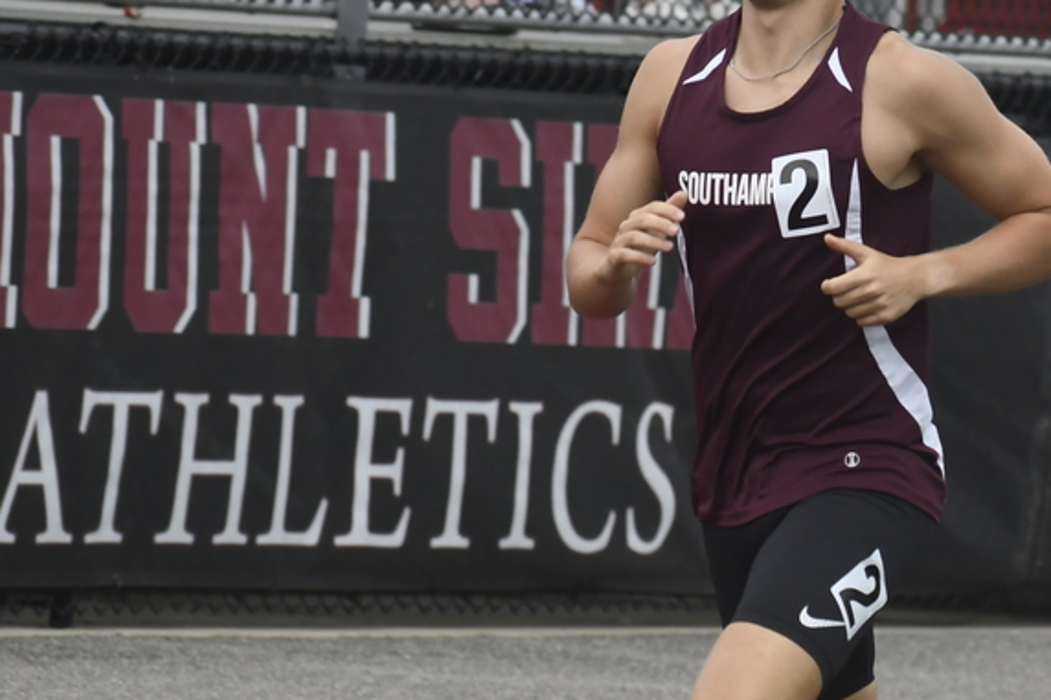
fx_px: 16081
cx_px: 845
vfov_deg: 2.5
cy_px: 452
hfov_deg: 3.7
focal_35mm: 551
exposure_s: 1/800
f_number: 4.8
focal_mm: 140
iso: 640
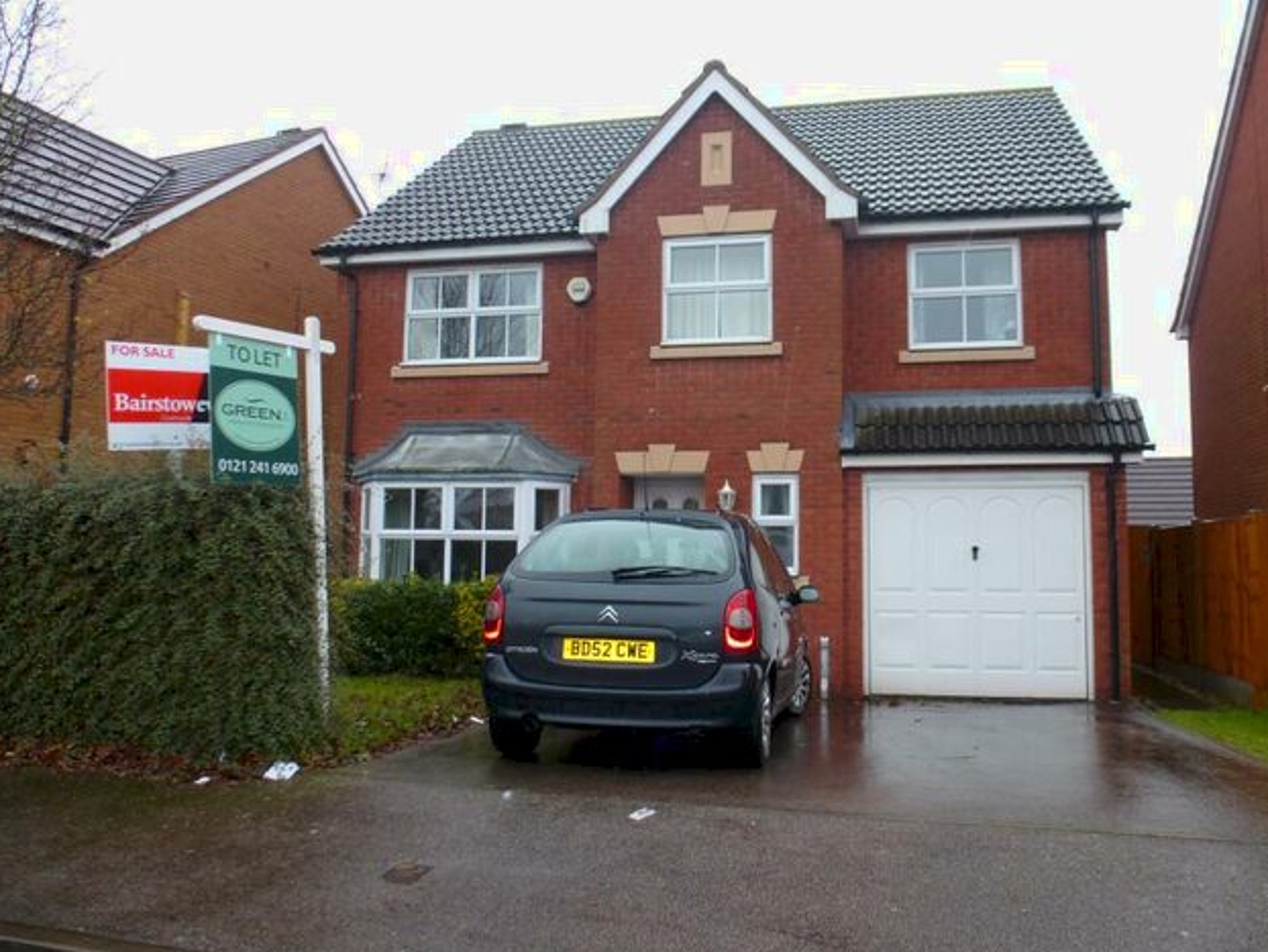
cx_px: 691
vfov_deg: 51.4
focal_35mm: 27
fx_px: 989
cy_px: 470
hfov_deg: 65.2
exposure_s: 1/80
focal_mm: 4.3
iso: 100
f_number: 3.3
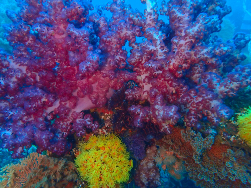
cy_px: 94
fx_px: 181
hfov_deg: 69.4
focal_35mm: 25
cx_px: 126
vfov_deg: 54.9
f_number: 2.8
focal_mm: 4.5
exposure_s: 1/60
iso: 500
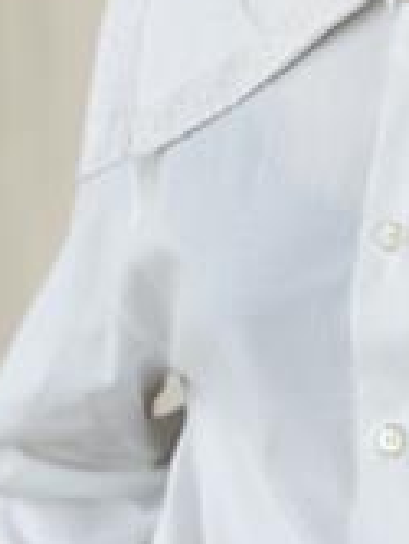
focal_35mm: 154
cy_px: -175
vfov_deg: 12.4
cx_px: 520
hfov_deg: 9.5
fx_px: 2420
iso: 64
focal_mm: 6.76
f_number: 1.78
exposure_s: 1/582
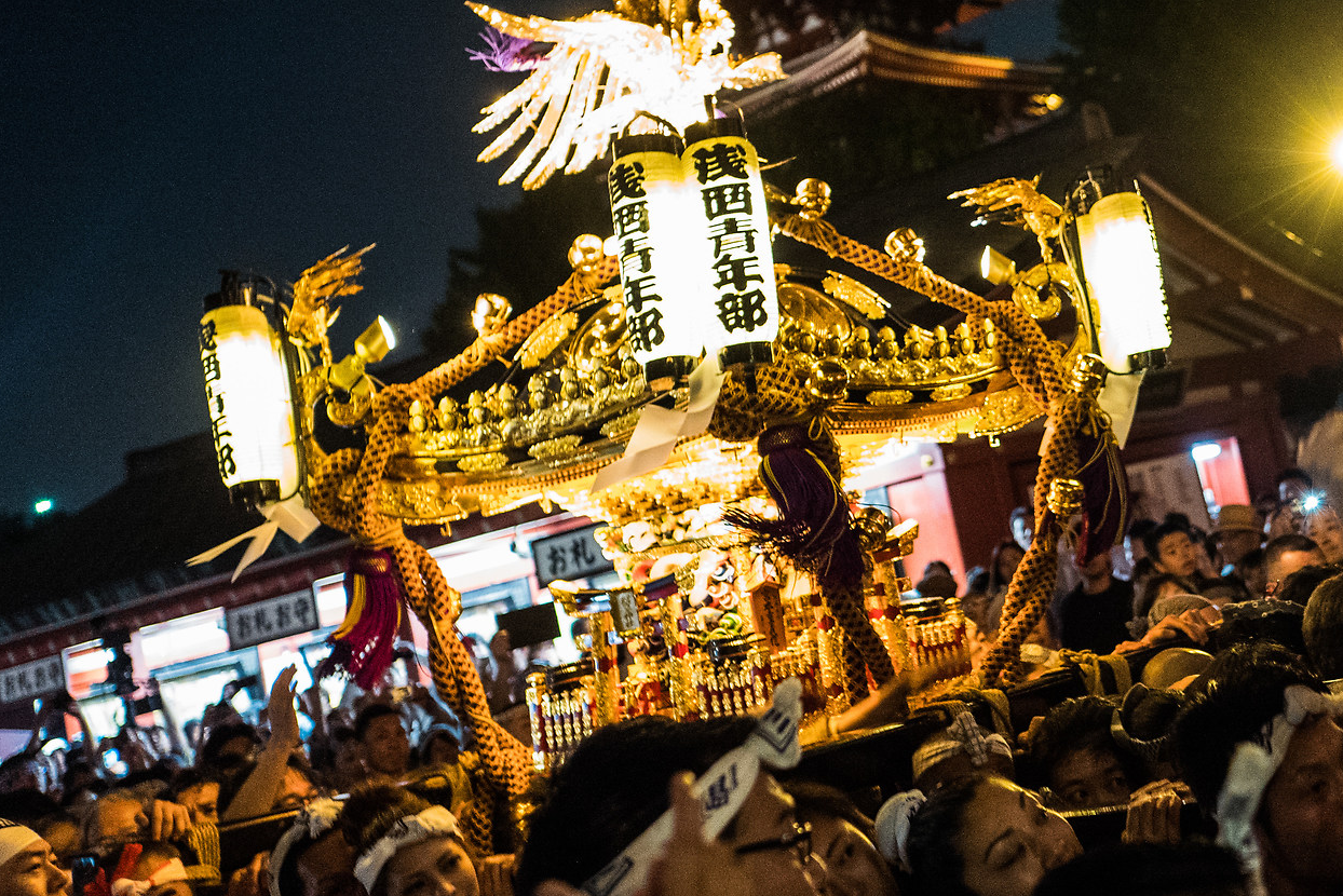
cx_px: 1016
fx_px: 2015
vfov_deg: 24.8
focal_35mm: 54
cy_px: 241
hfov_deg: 36.0
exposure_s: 1/125
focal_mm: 28
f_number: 2.2
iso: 4000
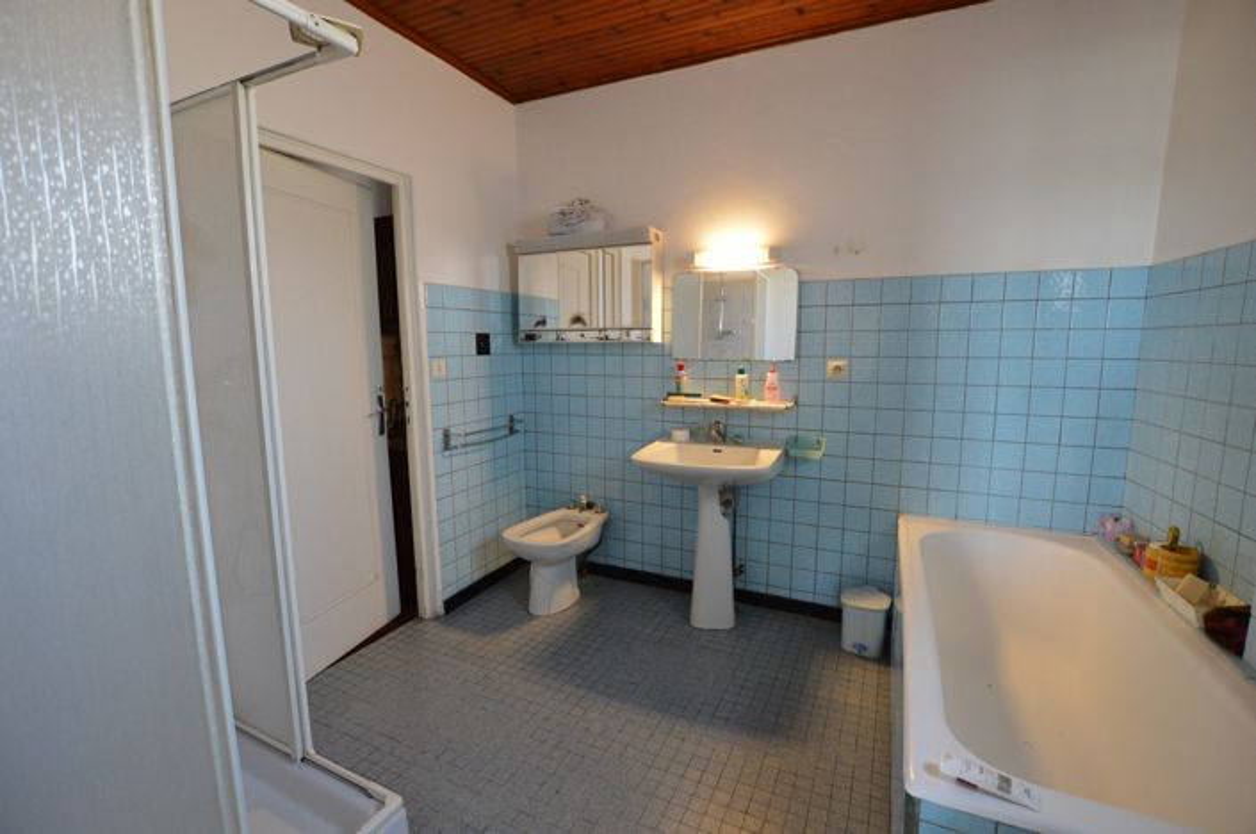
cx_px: 628
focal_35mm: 15
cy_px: 417
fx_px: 523
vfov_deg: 77.2
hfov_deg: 100.5
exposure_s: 1/60
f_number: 3.5
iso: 1600
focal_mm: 10
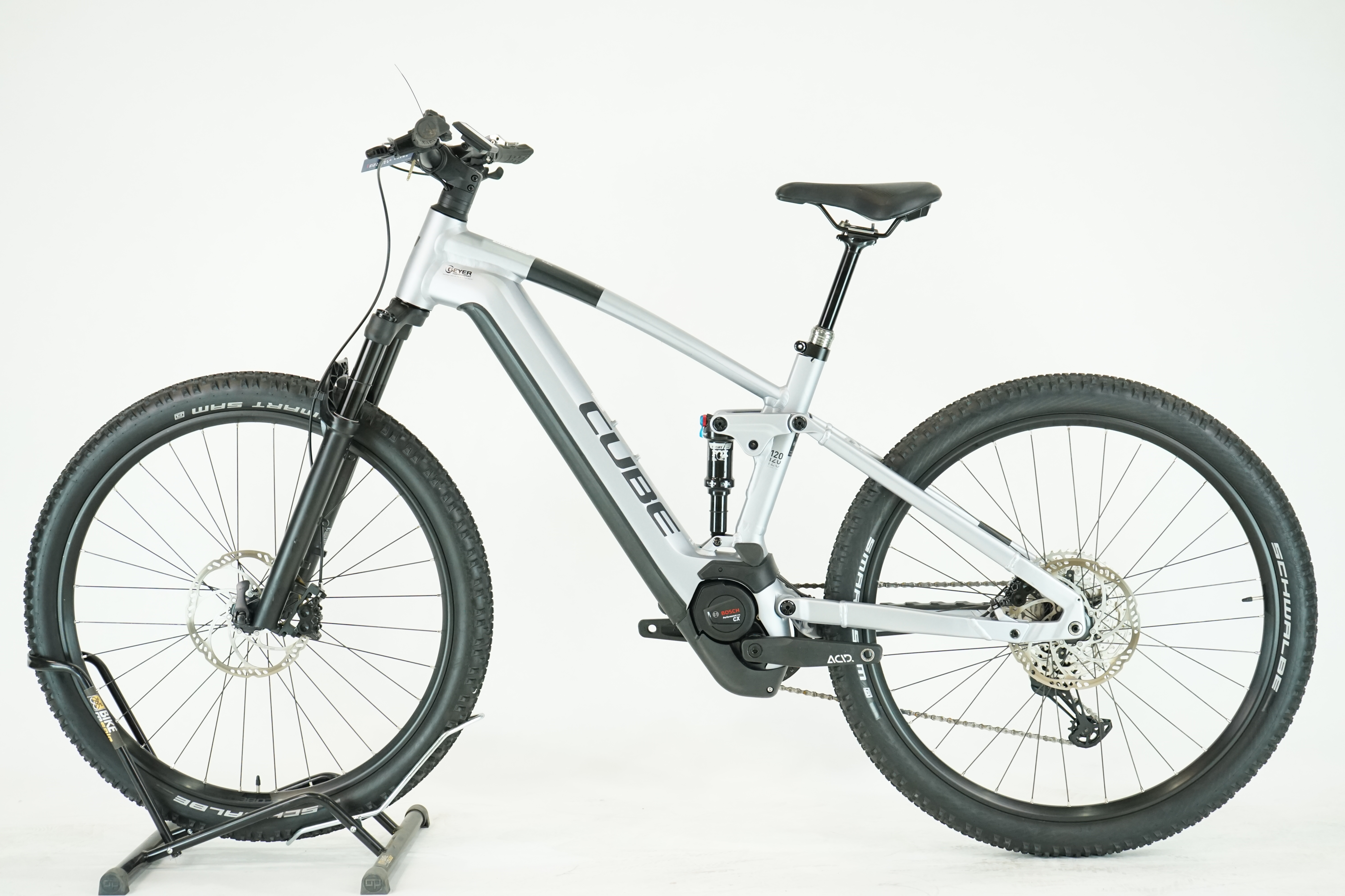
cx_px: 672
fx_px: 2055
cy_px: 448
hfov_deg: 36.2
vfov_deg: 24.6
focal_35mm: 55
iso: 2000
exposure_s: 1/200
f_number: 5.6
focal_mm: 55
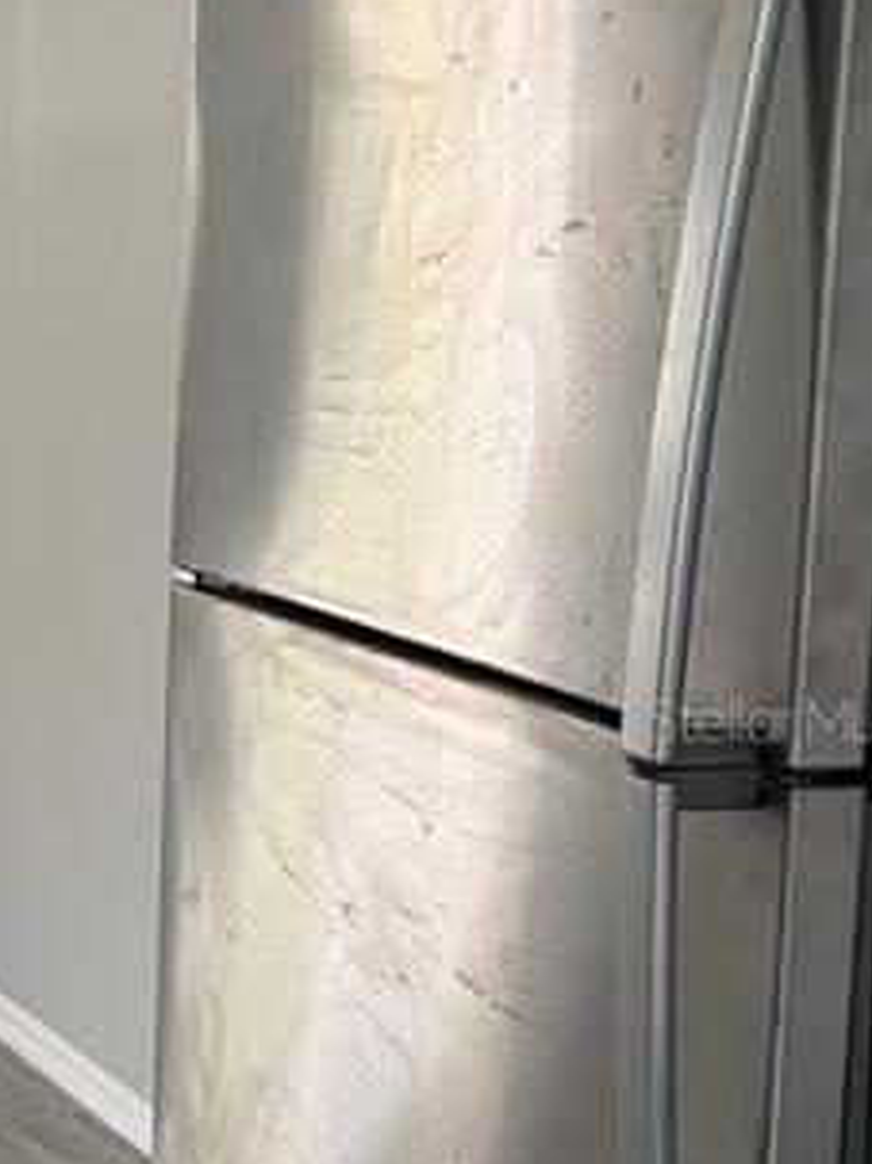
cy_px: 718
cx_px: -811
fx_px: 3462
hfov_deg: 12.7
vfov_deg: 19.1
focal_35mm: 103
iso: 125
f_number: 1.6
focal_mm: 5.96
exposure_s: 1/164
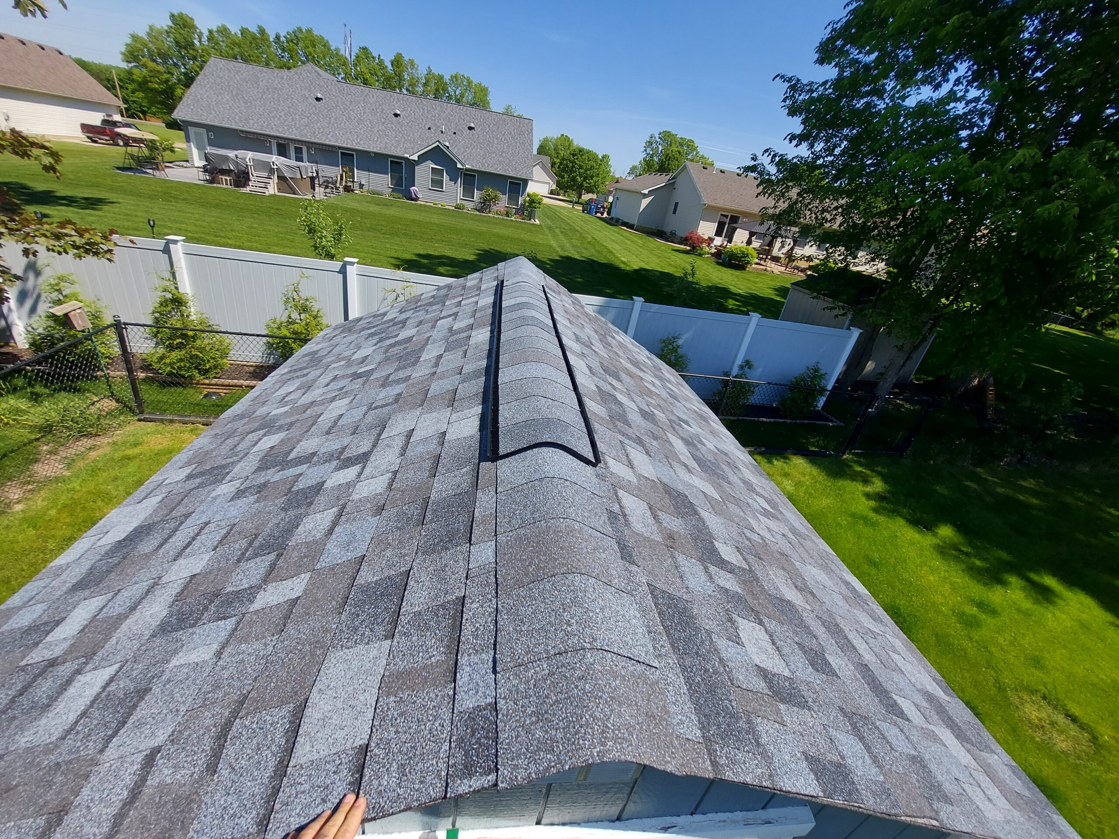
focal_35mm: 13
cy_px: 420
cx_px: 560
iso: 50
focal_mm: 1.74
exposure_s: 1/1484
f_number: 2.2
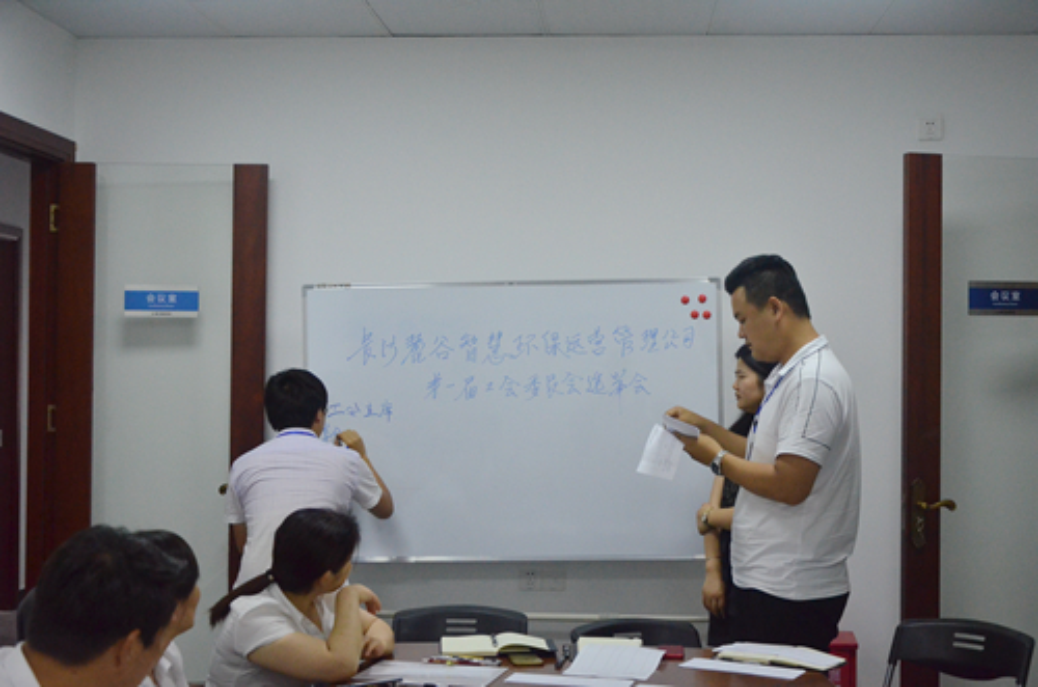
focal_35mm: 51
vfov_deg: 26.4
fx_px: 1467
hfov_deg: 39.0
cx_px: 519
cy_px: 344
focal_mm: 34
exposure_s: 1/500
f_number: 4.5
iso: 1600
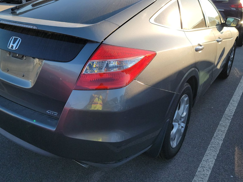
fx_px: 232
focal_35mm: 33
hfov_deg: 55.2
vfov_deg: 42.6
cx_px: 105
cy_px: 69
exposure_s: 1/347
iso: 50
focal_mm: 6.7
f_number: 1.8
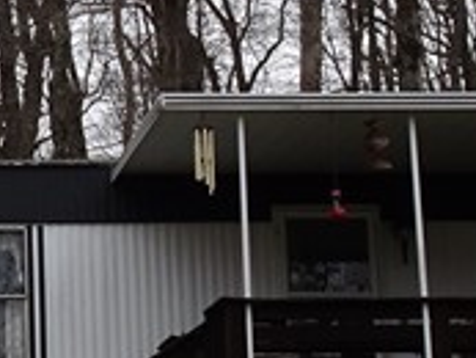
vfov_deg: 10.5
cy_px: 234
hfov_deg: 13.1
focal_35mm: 142
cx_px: -231
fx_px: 1954
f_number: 3.5
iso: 80
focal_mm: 4.1
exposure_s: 1/160
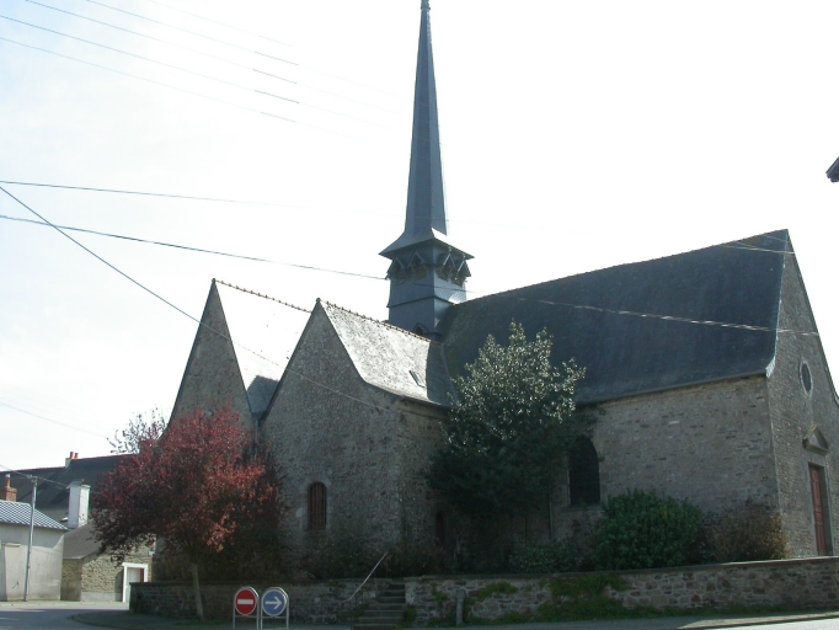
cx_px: 420
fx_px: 921
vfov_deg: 37.7
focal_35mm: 38
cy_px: 315
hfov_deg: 49.0
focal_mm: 7.85
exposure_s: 1/251
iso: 100
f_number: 6.7
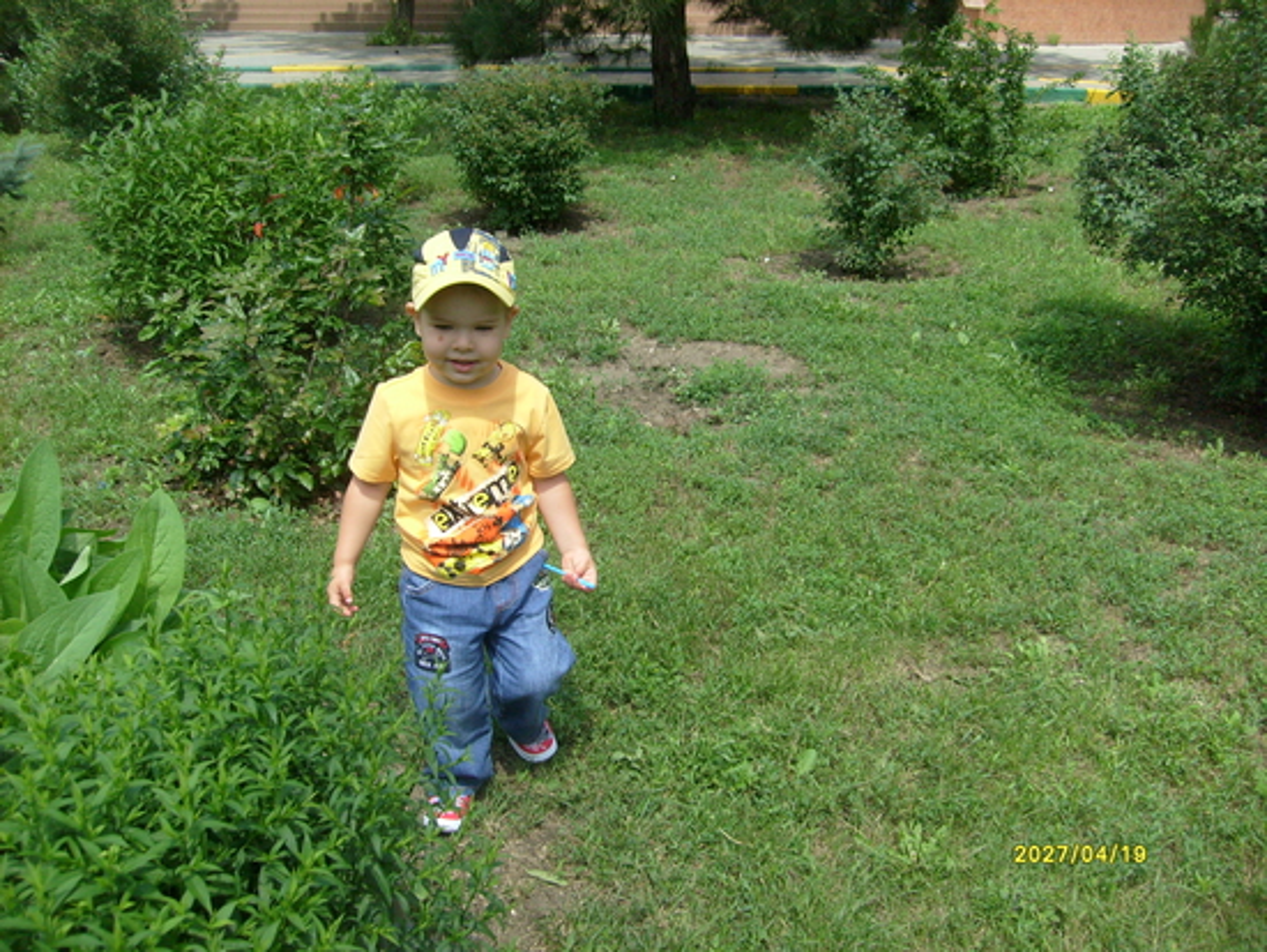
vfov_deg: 40.7
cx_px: 634
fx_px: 1282
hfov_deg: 52.6
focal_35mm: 35
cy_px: 476
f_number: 7.1
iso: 80
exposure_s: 1/180
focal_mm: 5.8
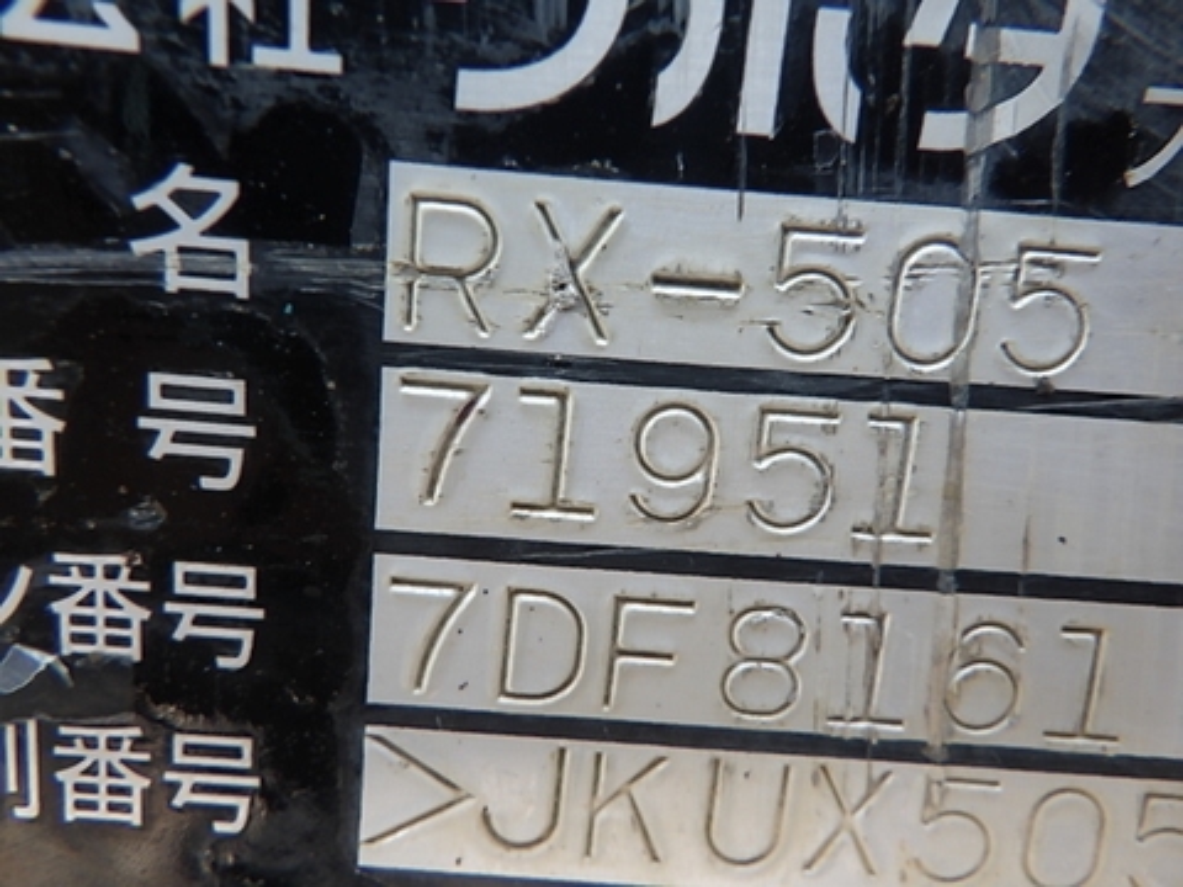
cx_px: 592
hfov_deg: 54.0
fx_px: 1162
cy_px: 444
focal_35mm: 34
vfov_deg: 41.8
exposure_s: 1/125
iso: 125
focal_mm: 6.1
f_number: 3.8
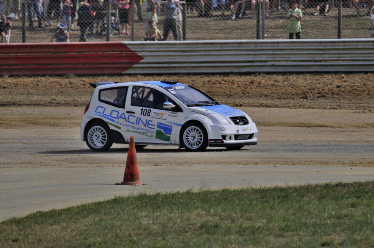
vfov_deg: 3.0
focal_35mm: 450
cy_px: 124
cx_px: 187
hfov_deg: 4.6
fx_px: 4669
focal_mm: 300
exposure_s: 1/1000
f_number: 5.6
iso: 200
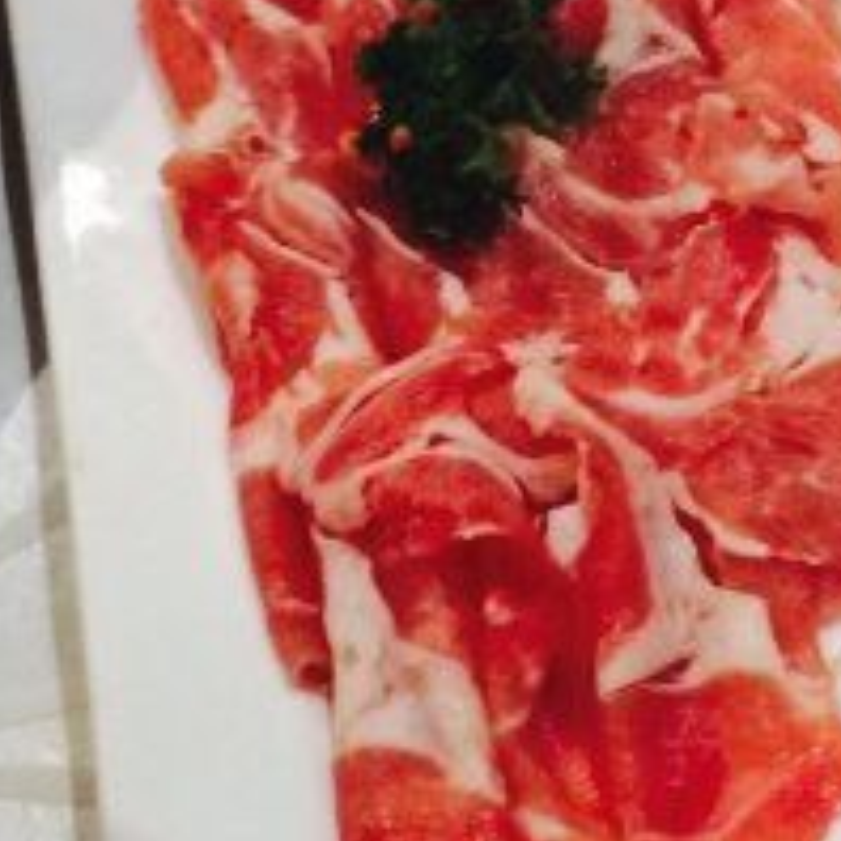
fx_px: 3133
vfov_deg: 15.2
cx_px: 913
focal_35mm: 114
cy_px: 166
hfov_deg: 14.9
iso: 250
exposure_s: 1/30
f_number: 2.2
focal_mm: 4.12
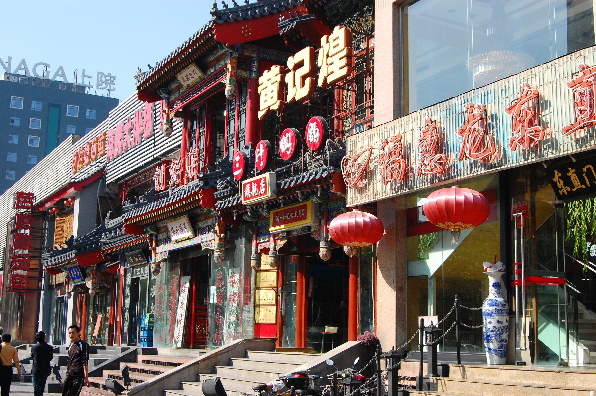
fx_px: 794
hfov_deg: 41.1
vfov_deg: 28.0
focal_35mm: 48
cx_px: 298
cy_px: 198
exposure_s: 1/500
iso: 800
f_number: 11
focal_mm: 32
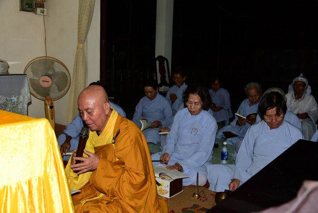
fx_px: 309
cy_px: 106
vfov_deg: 37.9
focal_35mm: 35
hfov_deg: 54.4
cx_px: 159
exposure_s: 1/80
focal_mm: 35
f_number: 5
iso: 500
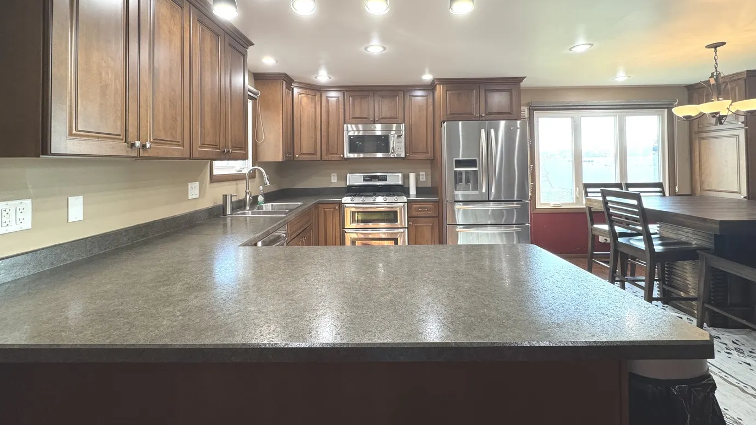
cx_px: 377
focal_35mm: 16
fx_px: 321
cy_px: 160
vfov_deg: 66.1
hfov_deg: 99.4
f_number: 2.2
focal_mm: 2.22
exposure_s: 1/60
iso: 160
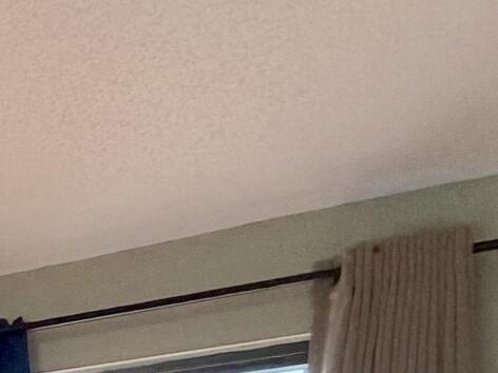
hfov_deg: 12.1
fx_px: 1280
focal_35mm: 89
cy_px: 750
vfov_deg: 14.0
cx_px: -933
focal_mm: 2.22
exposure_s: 1/120
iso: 125
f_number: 2.2
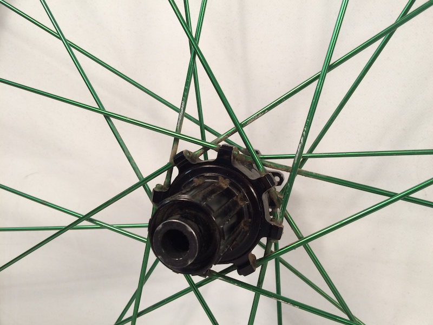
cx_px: 216
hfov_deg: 61.7
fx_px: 363
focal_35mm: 29
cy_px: 162
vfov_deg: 48.2
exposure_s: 1/30
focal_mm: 4.15
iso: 80
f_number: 2.2
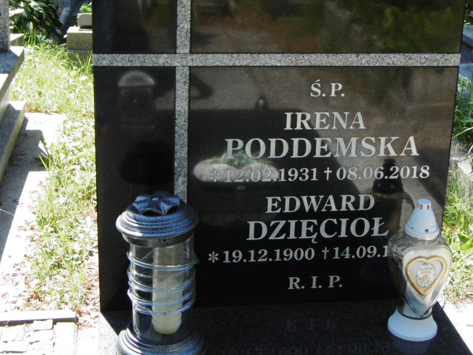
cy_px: 128
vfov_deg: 20.7
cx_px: 264
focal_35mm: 71
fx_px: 970
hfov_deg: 27.4
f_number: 3.8
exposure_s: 1/200
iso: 100
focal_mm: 7.7
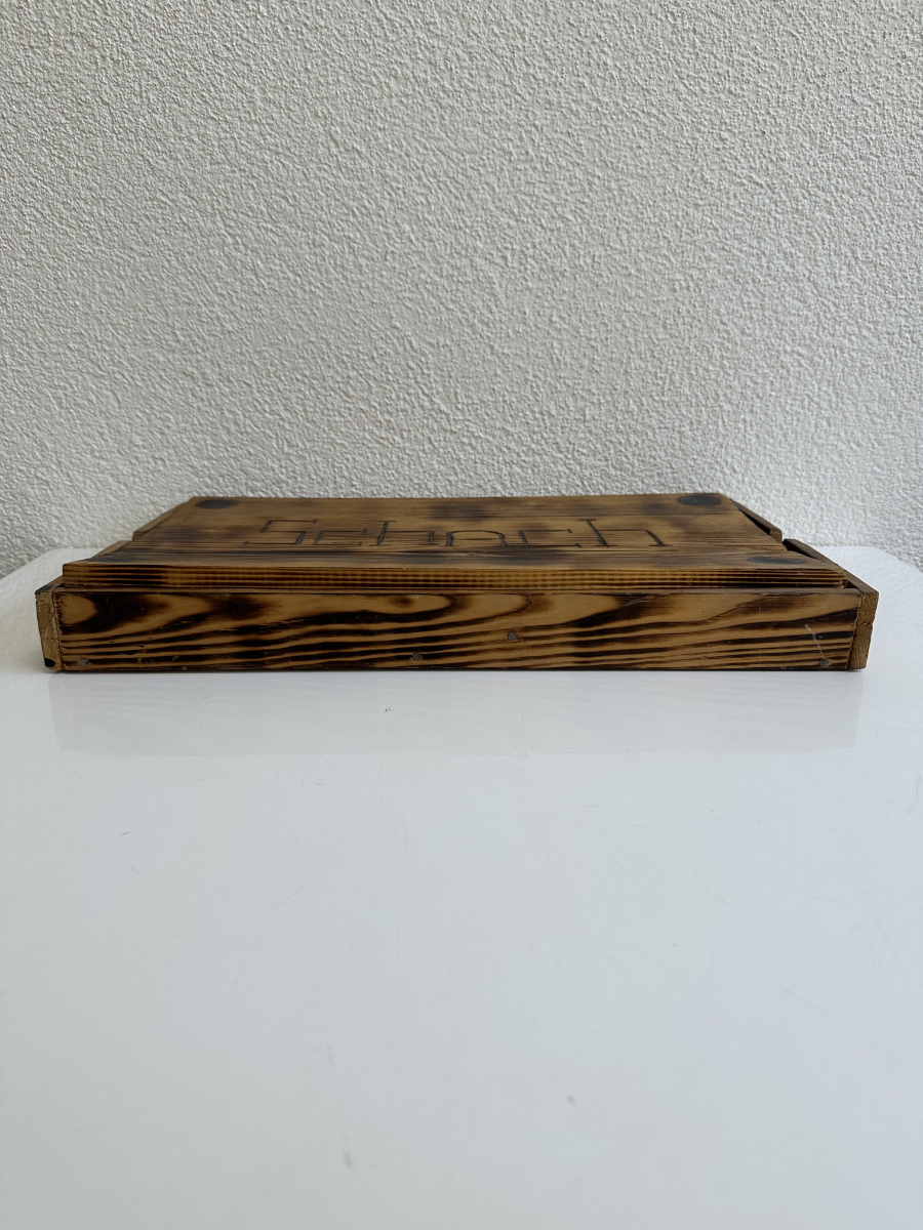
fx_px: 853
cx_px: 462
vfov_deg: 71.6
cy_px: 615
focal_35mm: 24
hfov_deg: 56.8
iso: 50
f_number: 1.8
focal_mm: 6.9
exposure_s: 1/112
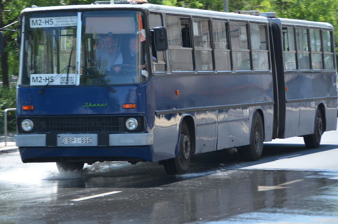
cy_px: 85
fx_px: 1612
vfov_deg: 7.9
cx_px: 109
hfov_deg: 12.0
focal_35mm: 172
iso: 100
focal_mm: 82
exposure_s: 1/50
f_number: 5.6
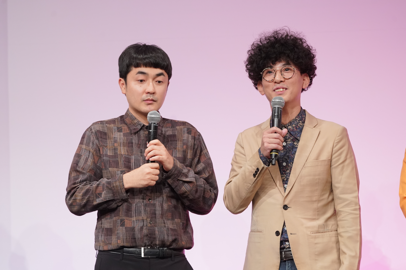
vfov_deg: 6.7
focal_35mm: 206
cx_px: 203
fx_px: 2323
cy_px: 135
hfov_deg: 10.0
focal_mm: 206
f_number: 5.6
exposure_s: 1/160
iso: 5000
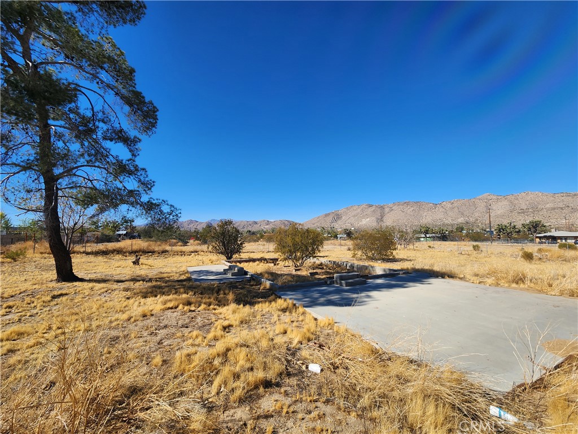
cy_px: 217
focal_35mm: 13
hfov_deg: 106.2
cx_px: 289
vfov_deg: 89.9
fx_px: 217
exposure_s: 1/2134
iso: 50
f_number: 2.2
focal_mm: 2.2
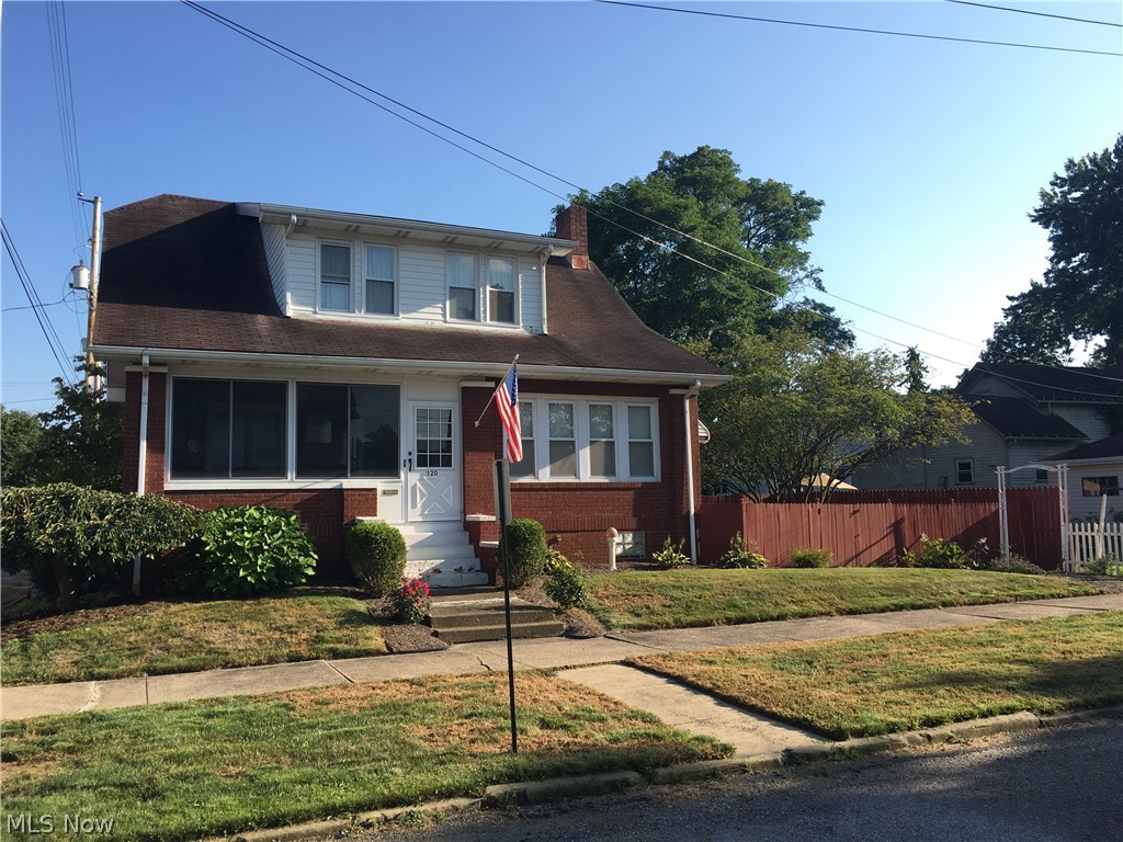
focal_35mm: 29
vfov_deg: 48.2
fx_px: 941
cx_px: 562
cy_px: 421
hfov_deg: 61.7
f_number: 2.2
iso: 25
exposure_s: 1/657
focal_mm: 4.15
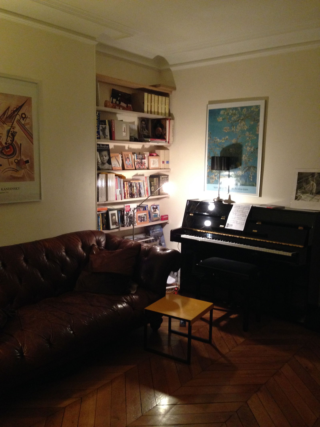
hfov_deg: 42.9
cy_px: 214
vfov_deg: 55.4
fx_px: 407
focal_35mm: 33
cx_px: 160
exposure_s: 1/17
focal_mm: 4.12
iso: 320
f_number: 2.4
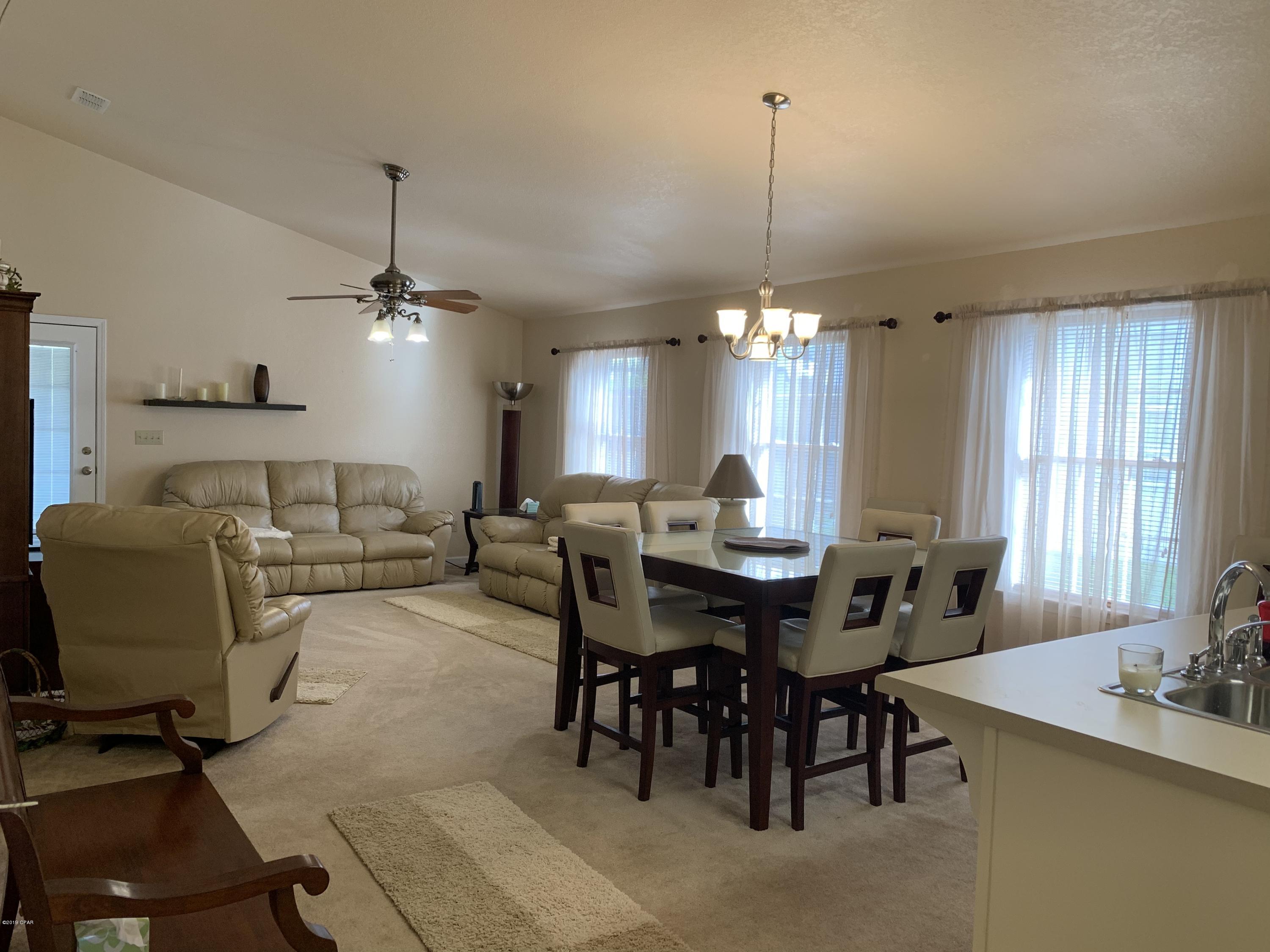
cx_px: 635
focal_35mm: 26
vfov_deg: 53.1
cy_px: 476
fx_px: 954
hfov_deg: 67.3
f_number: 1.8
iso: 80
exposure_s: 1/60
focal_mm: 4.25
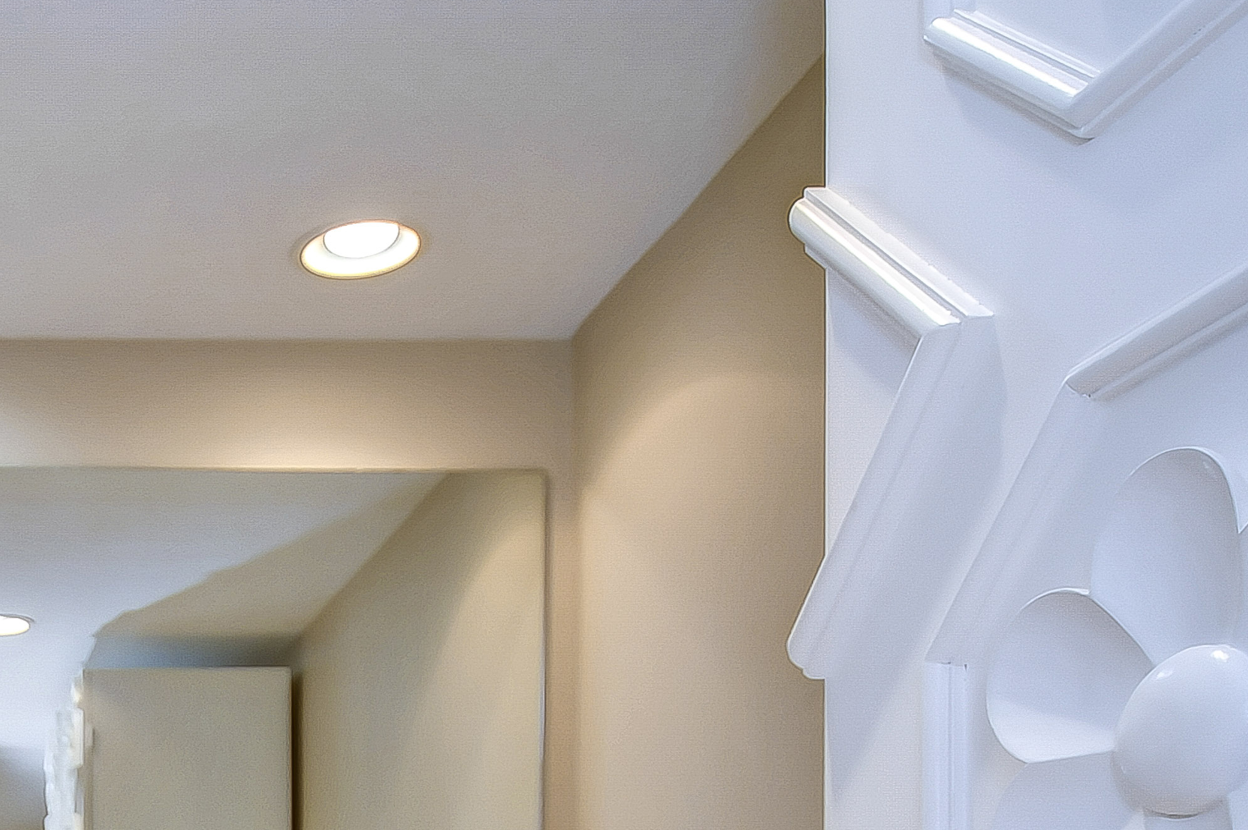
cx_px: -53
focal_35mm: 42
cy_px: 1017
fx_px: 1455
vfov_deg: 27.6
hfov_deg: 39.7
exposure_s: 1/60
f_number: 3.5
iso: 220
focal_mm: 10
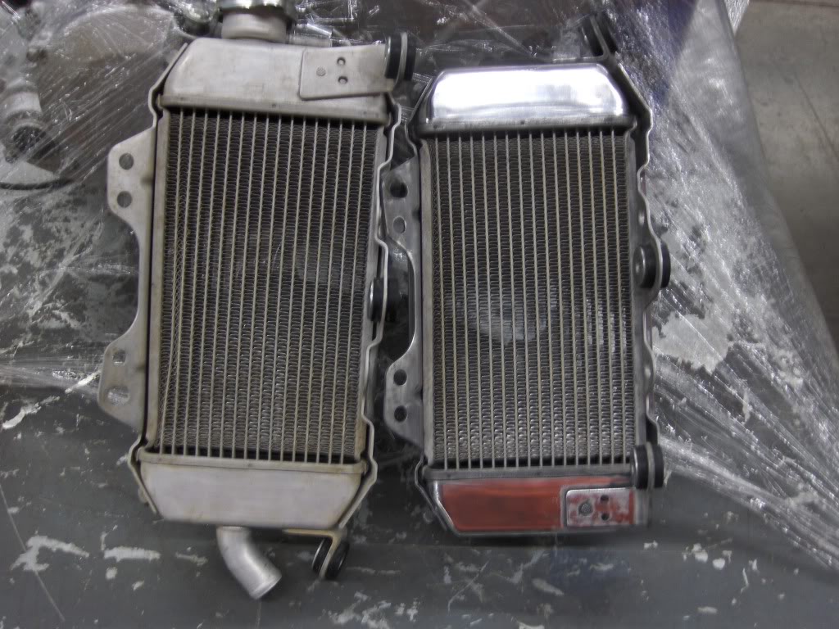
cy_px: 314
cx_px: 420
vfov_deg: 40.7
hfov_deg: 52.6
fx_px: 848
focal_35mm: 35
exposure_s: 1/20.1
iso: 200
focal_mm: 7.5
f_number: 2.8
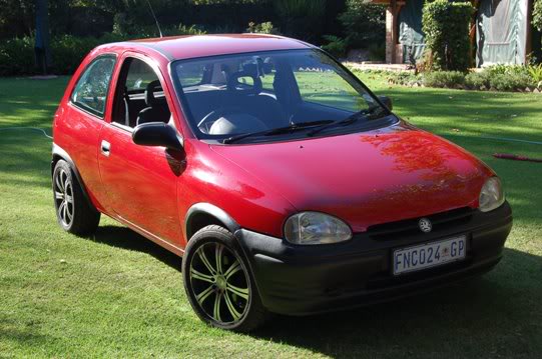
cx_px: 271
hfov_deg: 33.4
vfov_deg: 22.6
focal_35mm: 60
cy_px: 180
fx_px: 902
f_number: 9
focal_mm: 40
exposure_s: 1/160
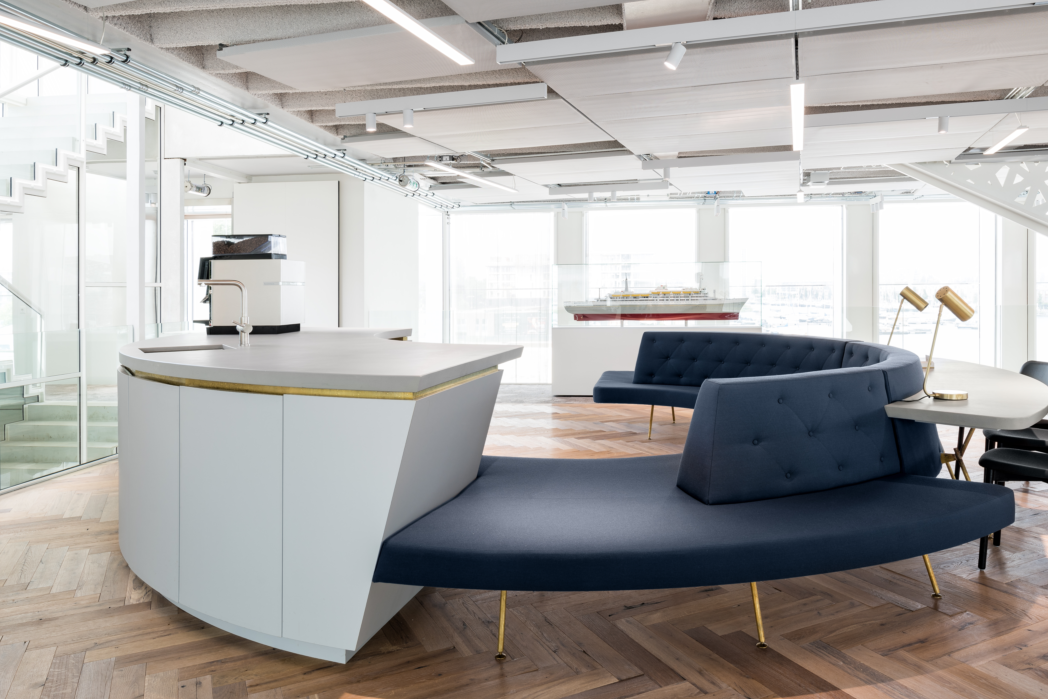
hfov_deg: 71.4
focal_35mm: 25
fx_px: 728
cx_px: 559
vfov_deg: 51.3
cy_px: 329
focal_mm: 19
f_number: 11
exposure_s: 1/3
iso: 64
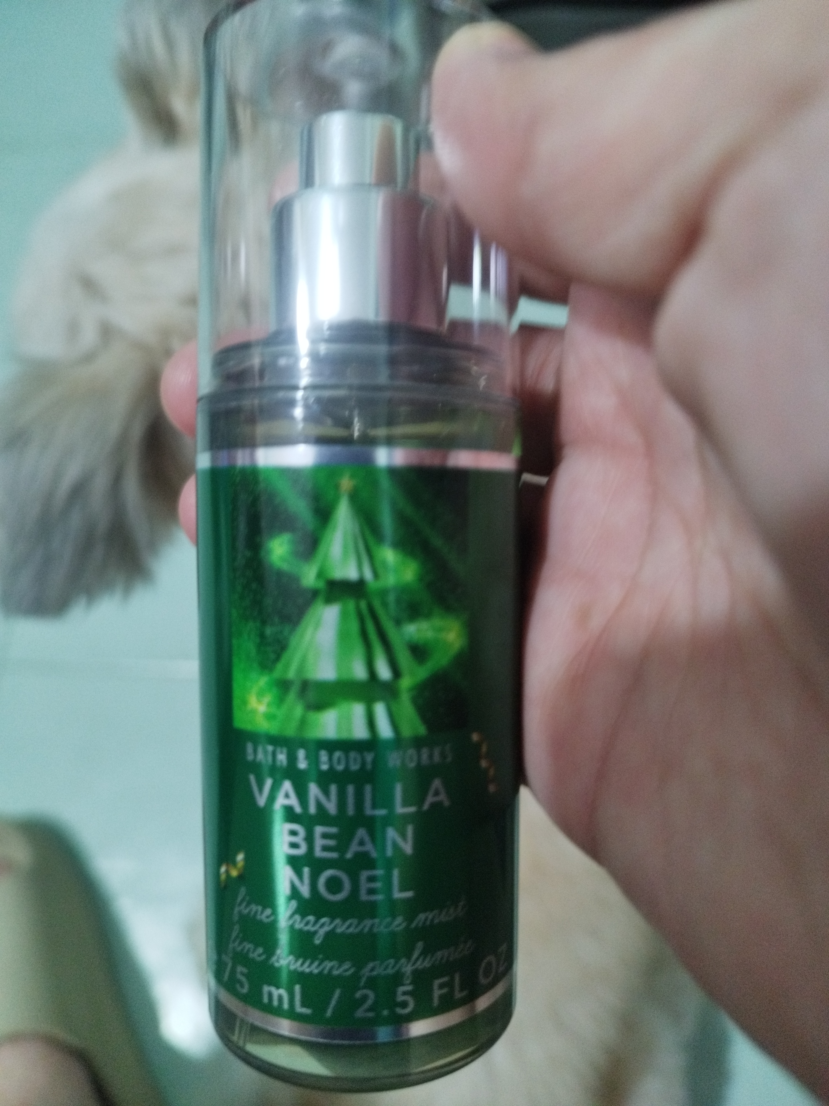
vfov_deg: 71.6
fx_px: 766
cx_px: 414
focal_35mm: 24
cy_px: 553
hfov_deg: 56.8
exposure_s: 1/20
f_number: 1.89
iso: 530
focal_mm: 5.89
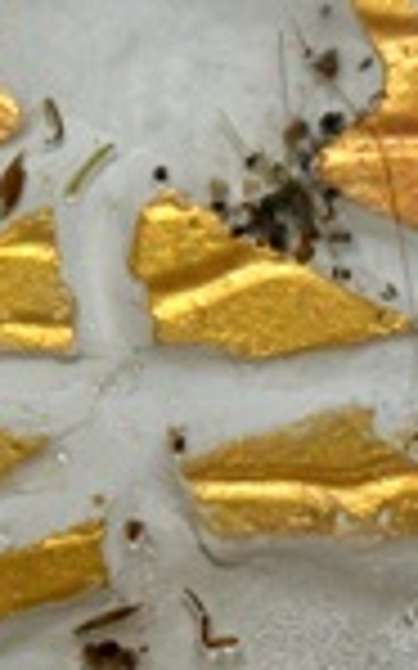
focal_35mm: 150
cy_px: 108
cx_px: 193
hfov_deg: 8.7
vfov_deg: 13.9
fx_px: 2737
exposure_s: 1/60
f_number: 8
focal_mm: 5.8
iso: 64
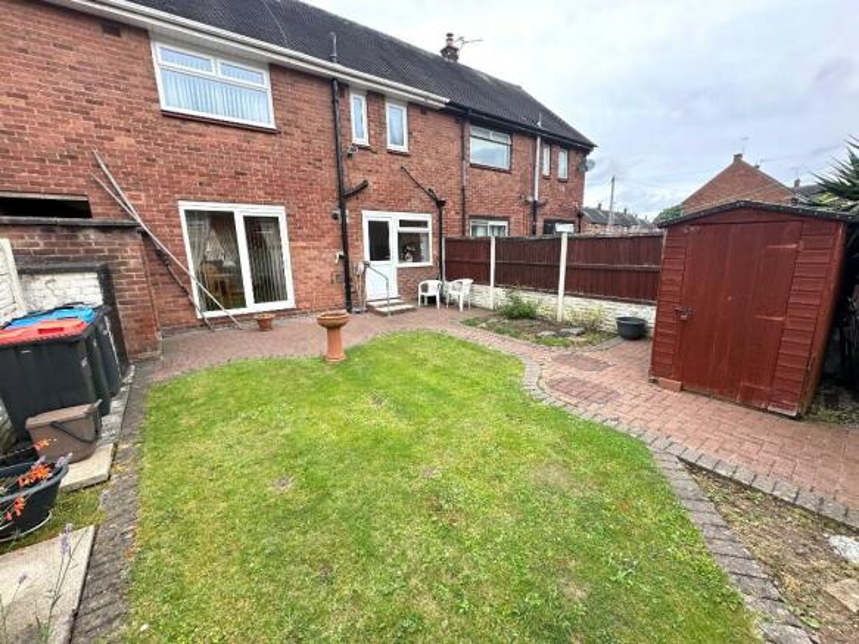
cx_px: 430
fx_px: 347
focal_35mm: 14
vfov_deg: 85.7
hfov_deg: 102.1
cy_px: 322
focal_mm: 2.22
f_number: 2.2
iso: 40
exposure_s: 1/387
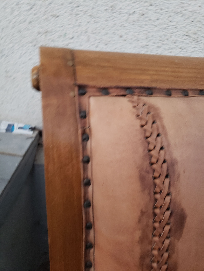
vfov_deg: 67.3
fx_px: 204
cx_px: 102
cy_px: 136
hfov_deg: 53.1
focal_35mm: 26
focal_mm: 4.3
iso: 250
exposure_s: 1/15
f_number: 1.5
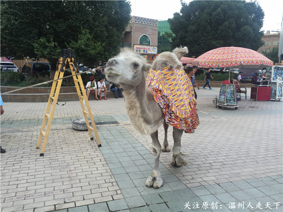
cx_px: 142
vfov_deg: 48.2
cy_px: 106
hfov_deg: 61.7
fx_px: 237
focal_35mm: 29
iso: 32
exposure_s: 1/126
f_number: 2.2
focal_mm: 4.15
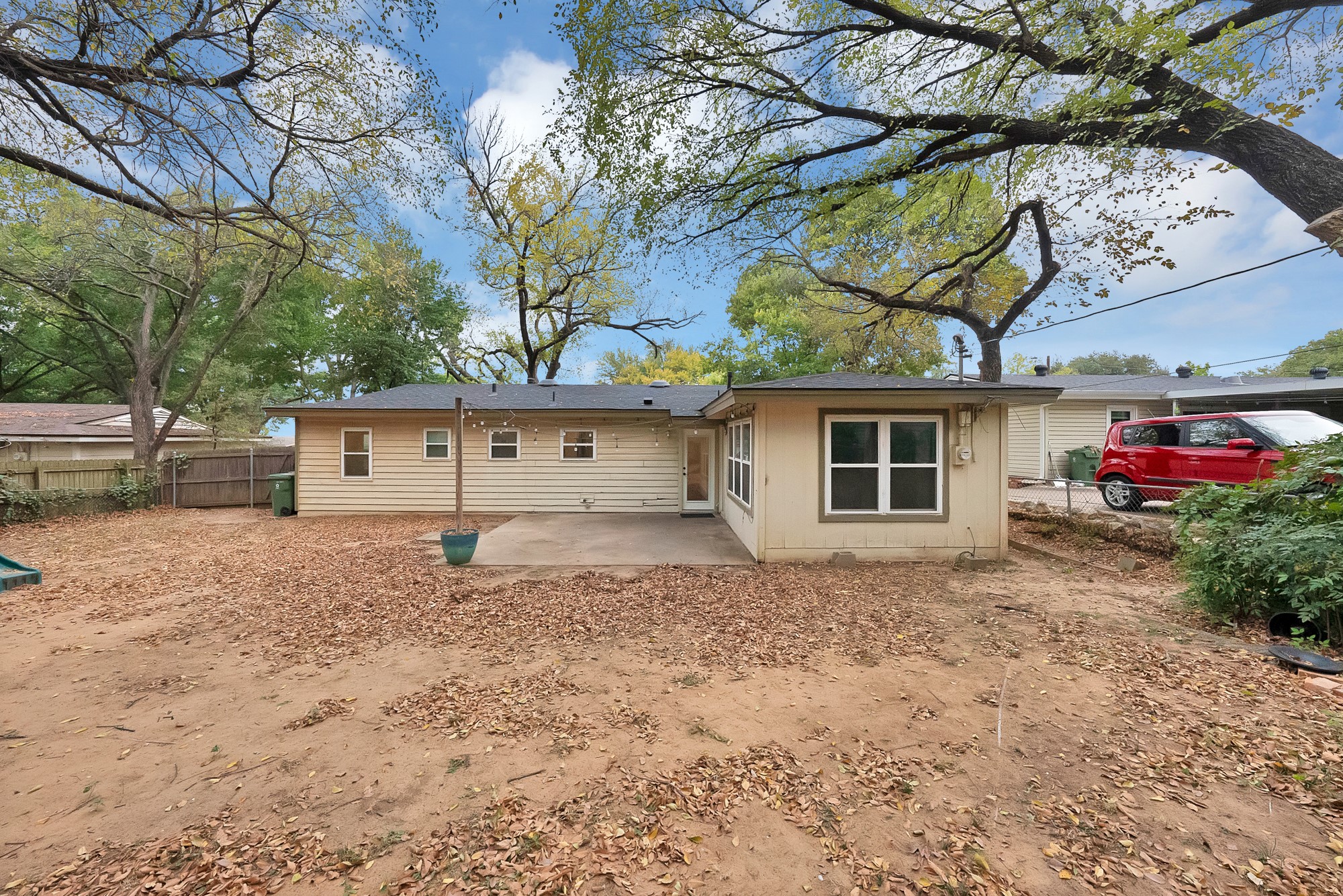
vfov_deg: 90.1
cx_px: 672
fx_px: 448
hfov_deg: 112.6
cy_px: 448
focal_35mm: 12
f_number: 9
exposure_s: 1/1000
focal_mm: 12
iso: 12800
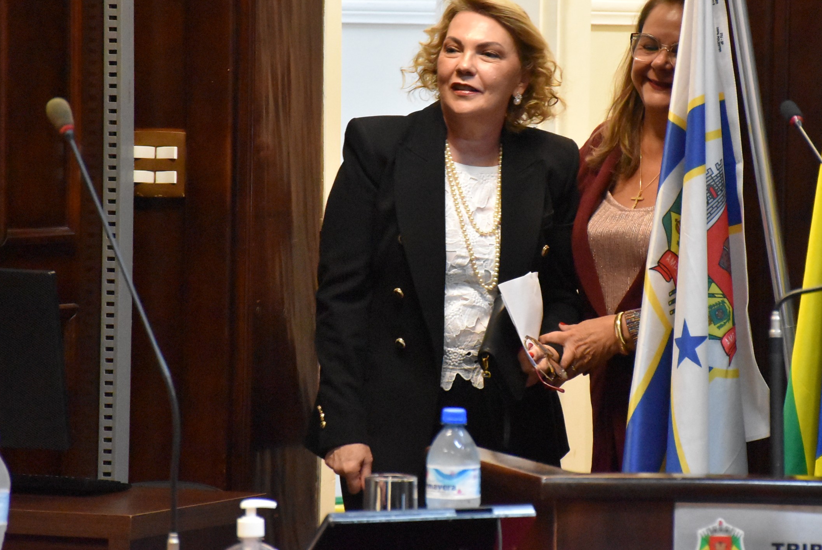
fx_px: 5416
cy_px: 199
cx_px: 463
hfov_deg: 8.7
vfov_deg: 5.8
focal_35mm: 237
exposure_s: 1/125
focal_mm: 112
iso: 8000
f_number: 5.6
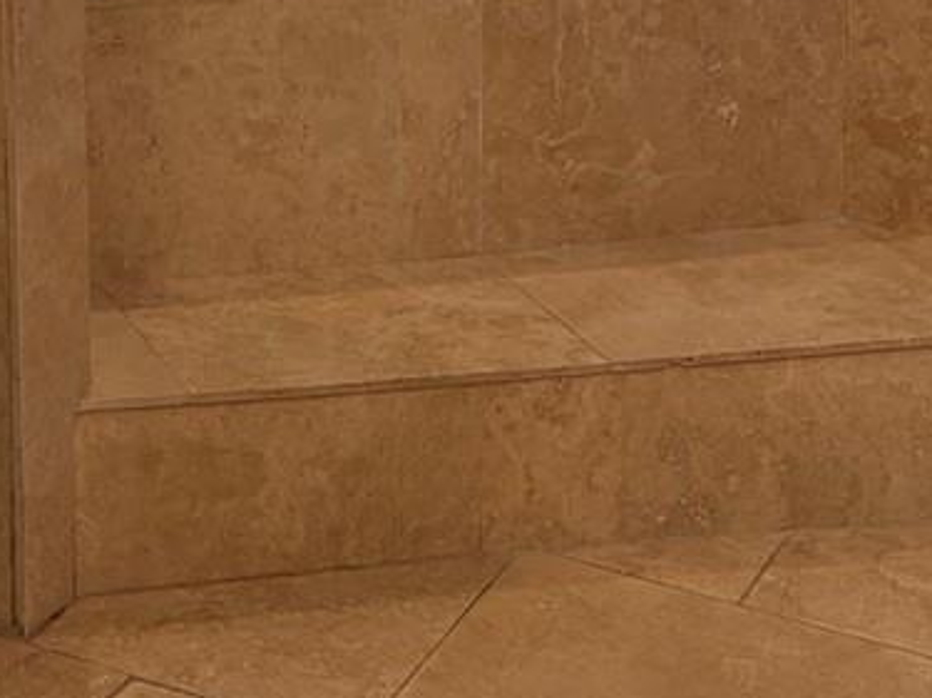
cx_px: -333
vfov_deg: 12.4
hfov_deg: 16.6
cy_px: -457
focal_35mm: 111
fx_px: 2988
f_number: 1.6
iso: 80
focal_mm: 5.96
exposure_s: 1/60
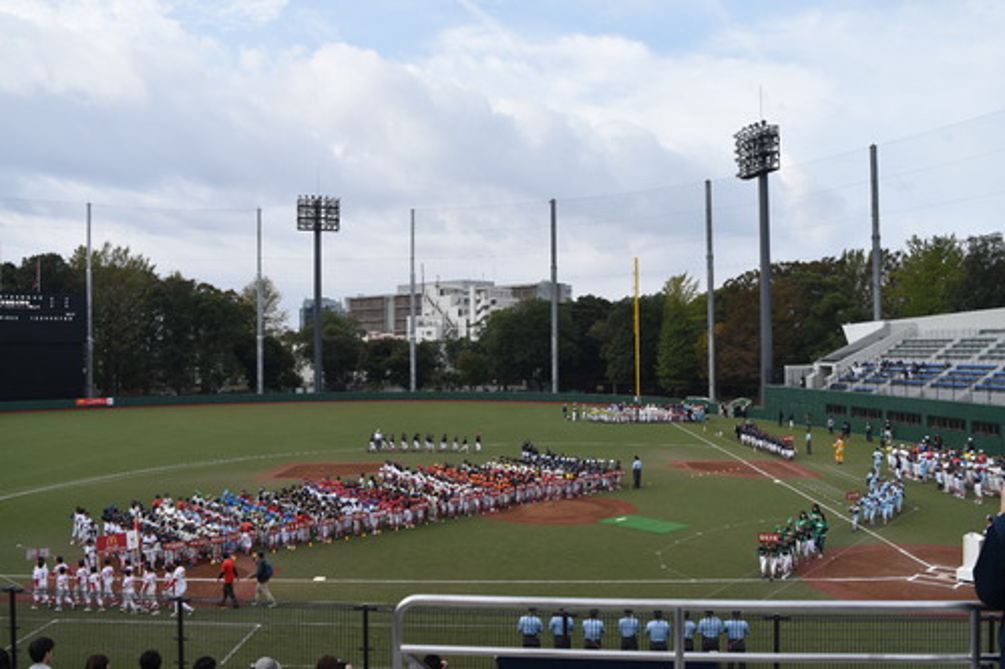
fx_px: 879
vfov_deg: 41.7
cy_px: 334
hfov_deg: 59.5
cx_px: 502
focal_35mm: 32
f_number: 5.6
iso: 400
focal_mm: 21
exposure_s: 1/1600
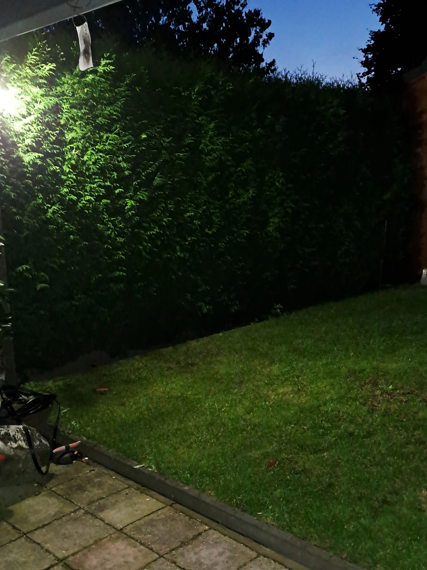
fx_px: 395
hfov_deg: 56.8
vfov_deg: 71.6
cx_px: 214
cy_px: 285
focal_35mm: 24
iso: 1250
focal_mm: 5.23
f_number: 1.8
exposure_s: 1/20
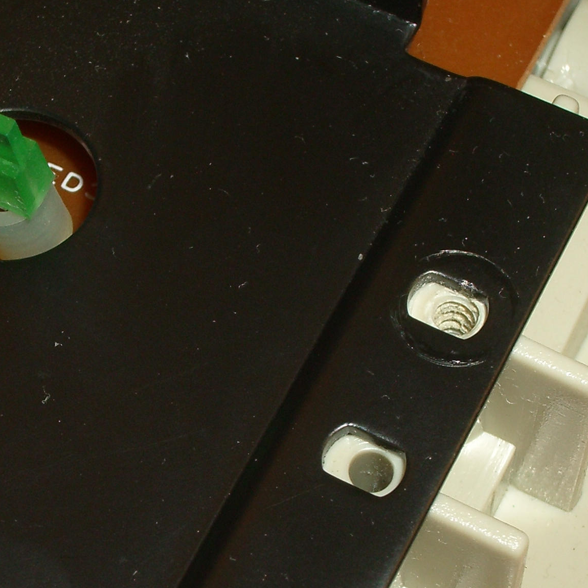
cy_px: 385
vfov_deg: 14.3
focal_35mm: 122
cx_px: 272
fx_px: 2345
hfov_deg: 14.3
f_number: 5.6
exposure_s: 1/60
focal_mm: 10.2
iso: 80
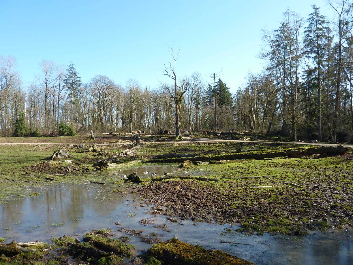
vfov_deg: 54.9
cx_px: 176
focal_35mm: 25
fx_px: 255
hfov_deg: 69.4
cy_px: 132
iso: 125
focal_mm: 4.1
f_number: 3.3
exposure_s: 1/500
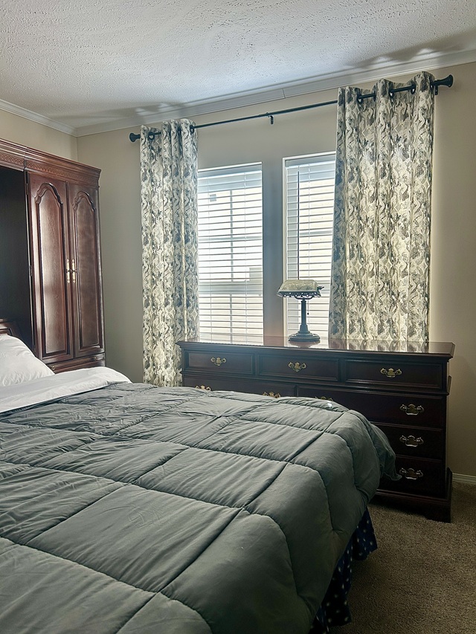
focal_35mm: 26
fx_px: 477
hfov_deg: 53.1
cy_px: 317
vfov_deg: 67.3
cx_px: 238
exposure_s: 1/165
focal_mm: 5.7
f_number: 1.5
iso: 40
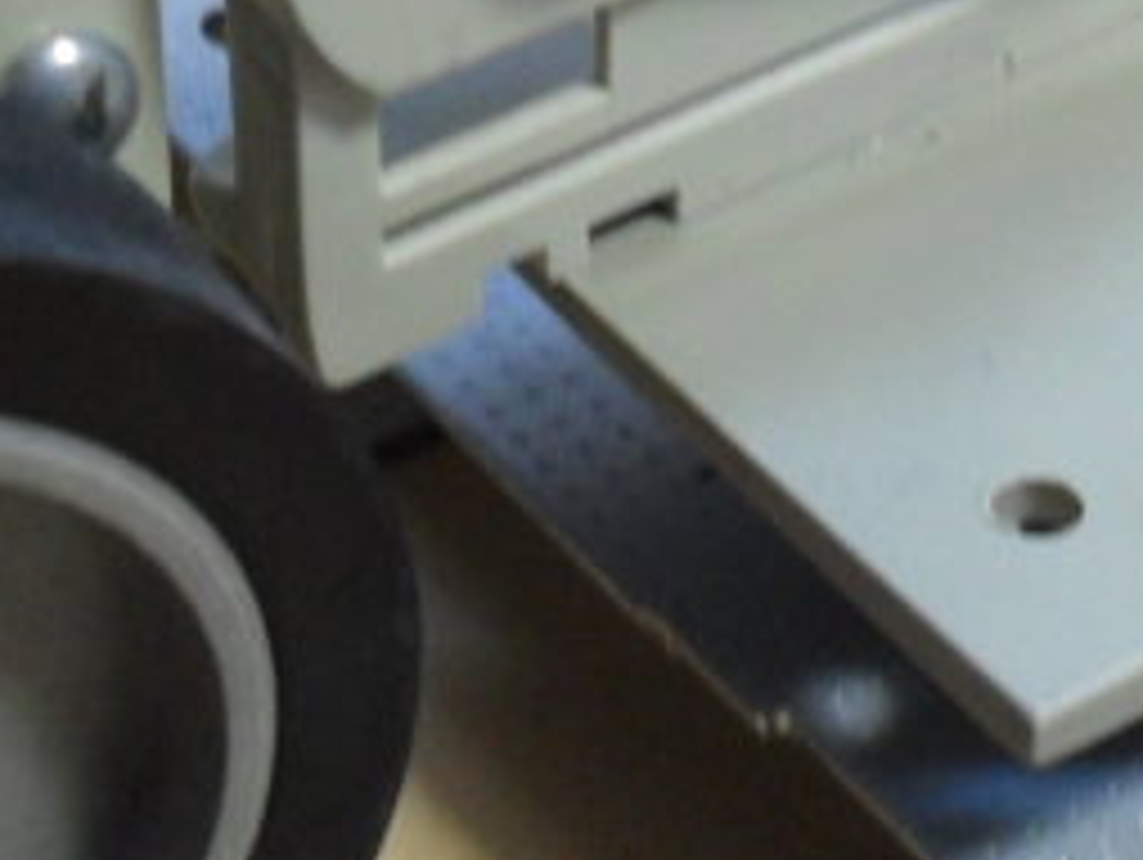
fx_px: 4660
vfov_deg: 10.5
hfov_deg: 14.0
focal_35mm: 141
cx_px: 774
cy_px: 423
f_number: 3.2
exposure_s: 1/20
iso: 200
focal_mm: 6.3
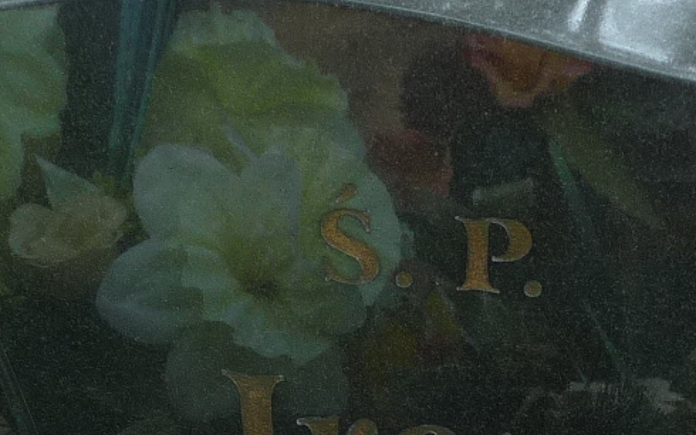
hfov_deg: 21.4
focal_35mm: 97
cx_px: 415
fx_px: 1839
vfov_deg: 12.7
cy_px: 674
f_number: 3.3
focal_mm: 4.7
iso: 100
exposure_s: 1/125
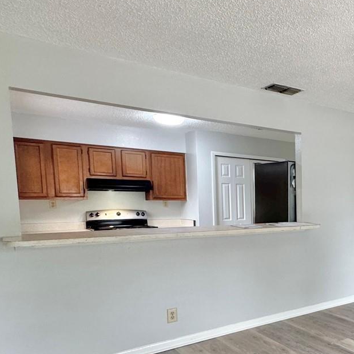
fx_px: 370
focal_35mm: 32
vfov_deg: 50.2
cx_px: 372
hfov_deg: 42.3
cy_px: 234
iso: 250
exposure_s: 1/120
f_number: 2.2
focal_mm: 2.22
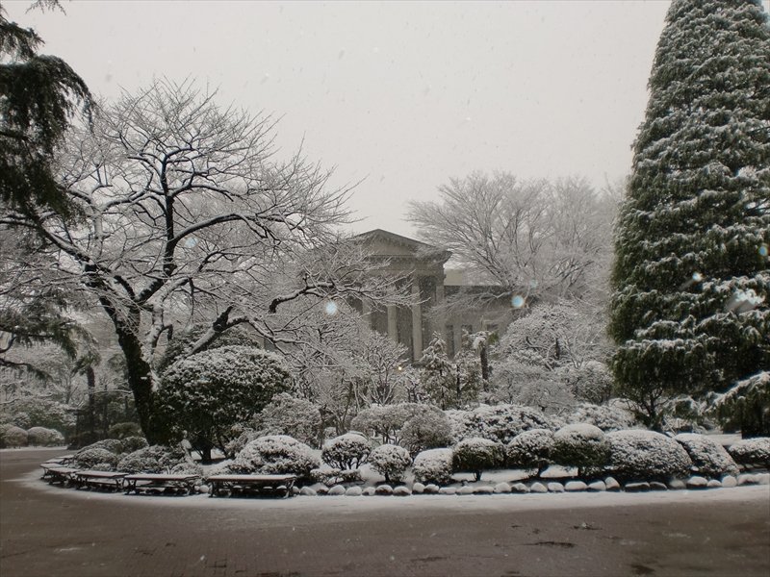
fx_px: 779
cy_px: 288
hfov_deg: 52.6
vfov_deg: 40.7
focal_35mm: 35
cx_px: 385
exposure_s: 1/250
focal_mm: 6.3
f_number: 3.1
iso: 64
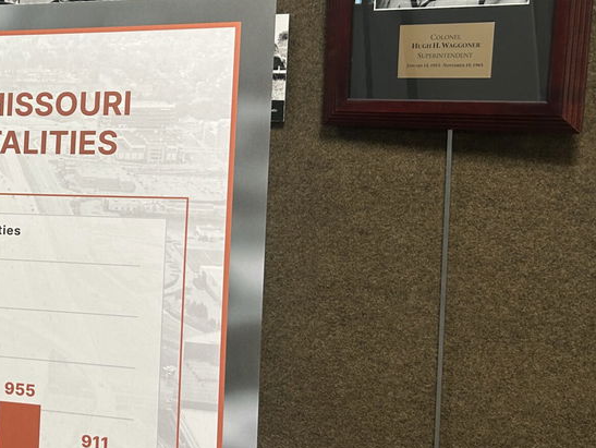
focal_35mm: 57
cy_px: 229
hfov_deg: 31.2
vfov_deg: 25.7
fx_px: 982
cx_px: -4
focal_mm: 5.7
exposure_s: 1/60
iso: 80
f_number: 1.5
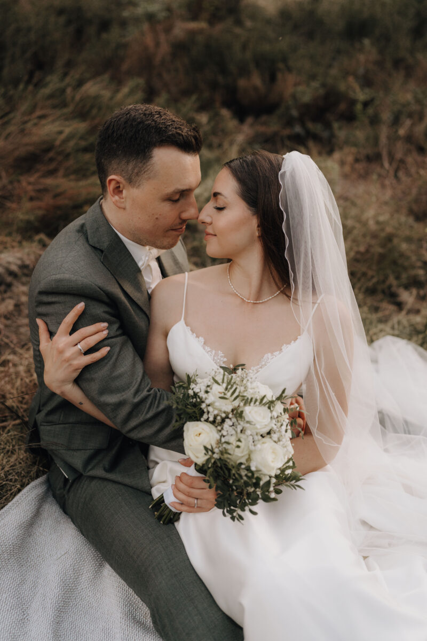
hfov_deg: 37.9
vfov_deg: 54.4
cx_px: 214
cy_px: 320
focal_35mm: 35
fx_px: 623
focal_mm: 35
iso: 400
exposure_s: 1/250
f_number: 1.8
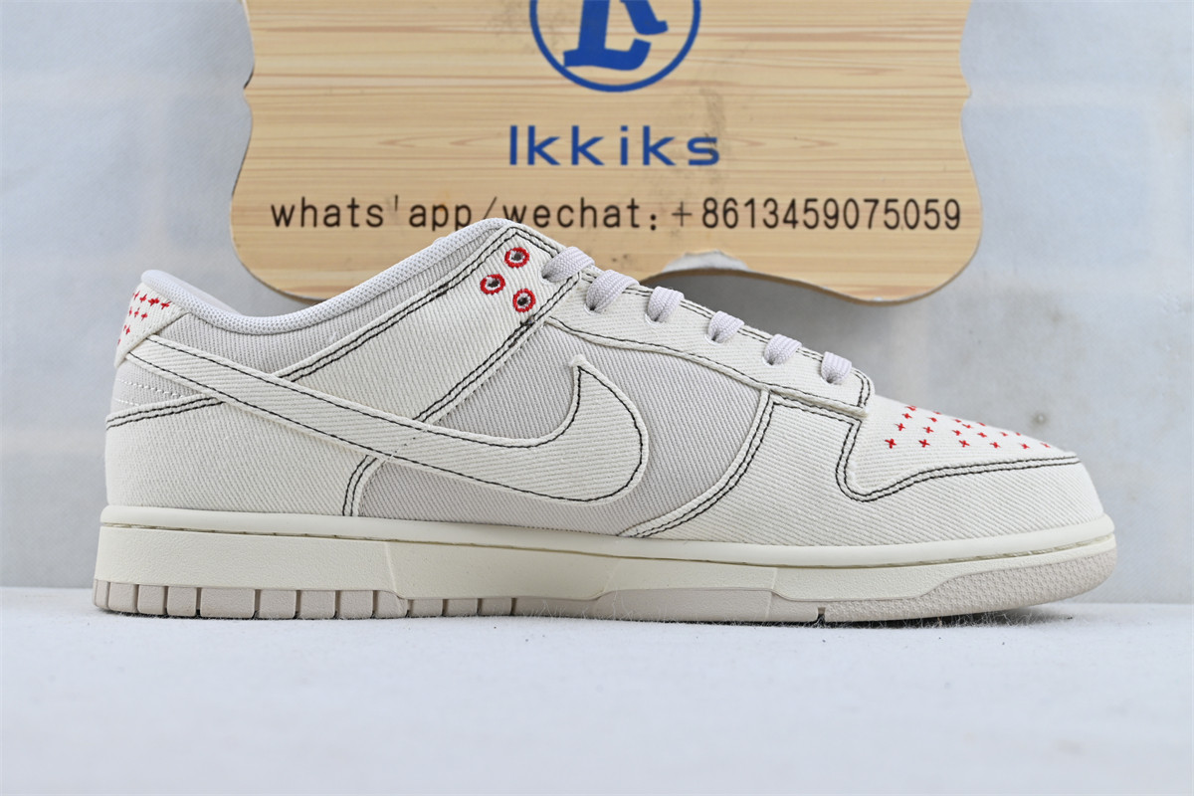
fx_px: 1517
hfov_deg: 43.0
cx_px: 597
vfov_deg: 29.4
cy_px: 398
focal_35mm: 46
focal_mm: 30.5
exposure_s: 1/60
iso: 100
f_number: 4.8
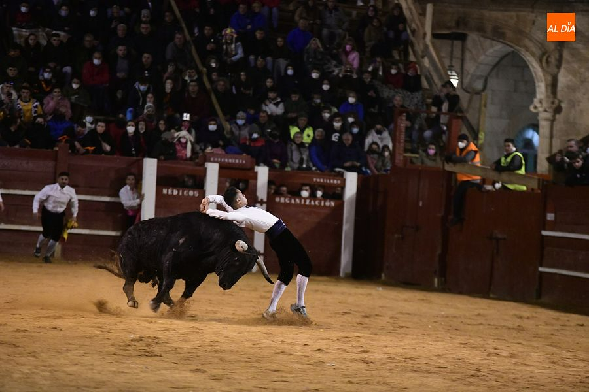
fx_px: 3272
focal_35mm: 200
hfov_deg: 10.3
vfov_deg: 6.9
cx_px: 294
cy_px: 196
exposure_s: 1/320
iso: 10000
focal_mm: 200
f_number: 3.2
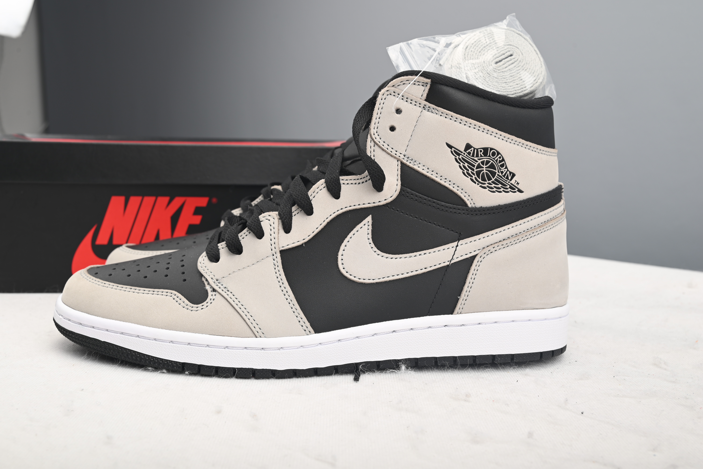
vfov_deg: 32.7
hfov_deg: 47.4
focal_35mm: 41
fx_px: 801
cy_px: 234
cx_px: 352
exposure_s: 1/200
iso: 100
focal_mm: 41
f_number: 10
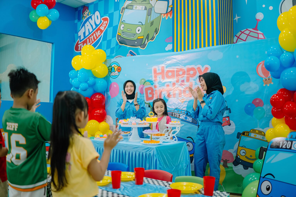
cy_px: 98
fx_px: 288
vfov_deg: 37.9
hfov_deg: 54.4
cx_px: 148
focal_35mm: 35
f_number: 1.8
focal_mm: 35
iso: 1000
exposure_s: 1/320
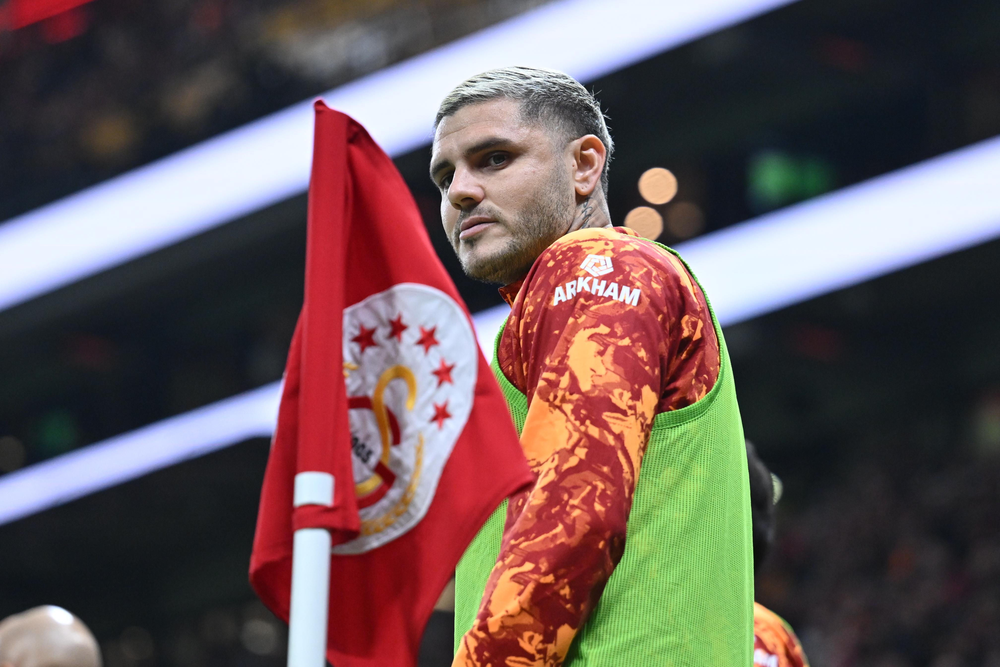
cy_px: 334
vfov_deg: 7.6
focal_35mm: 180
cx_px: 500
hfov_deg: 11.4
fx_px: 5000
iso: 2500
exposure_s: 1/1600
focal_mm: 120
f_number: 2.8
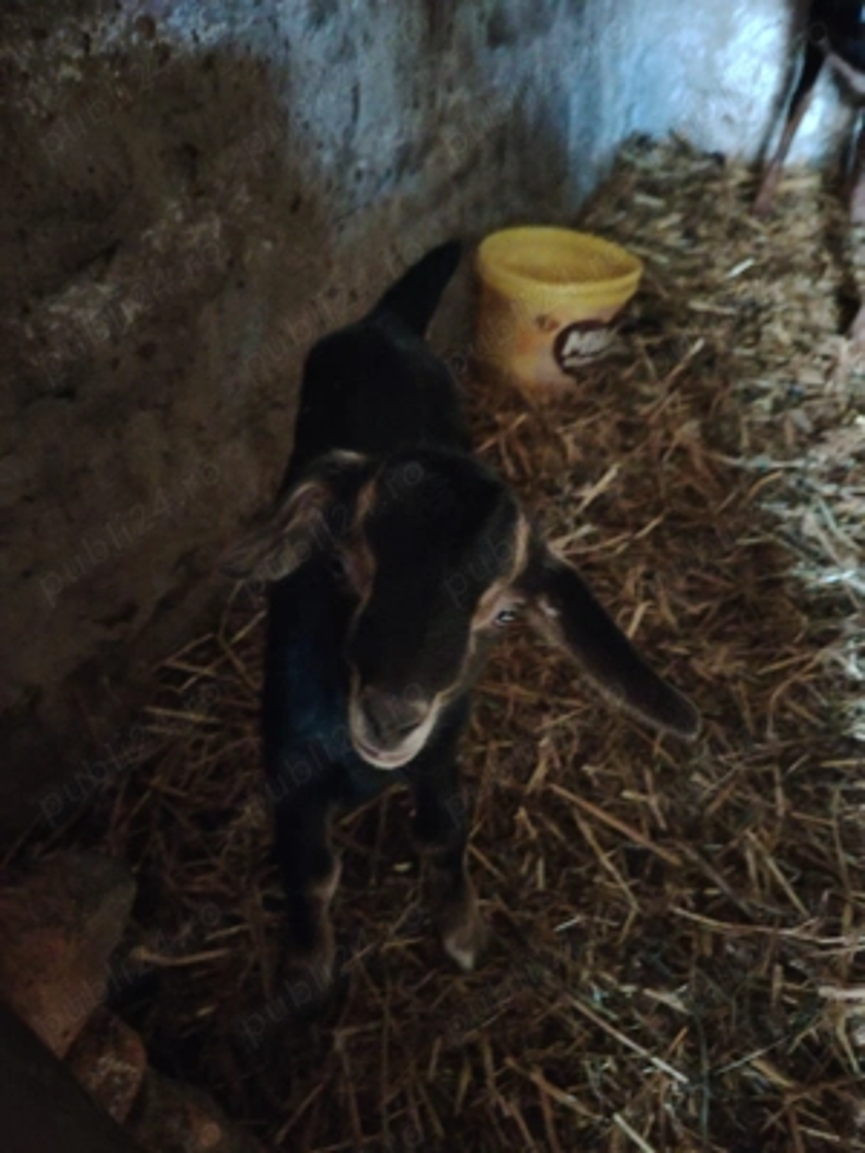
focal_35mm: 24
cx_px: 432
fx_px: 800
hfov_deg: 56.8
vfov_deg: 71.6
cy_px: 576
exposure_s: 1/15.2
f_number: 1.75
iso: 17920
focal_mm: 5.25
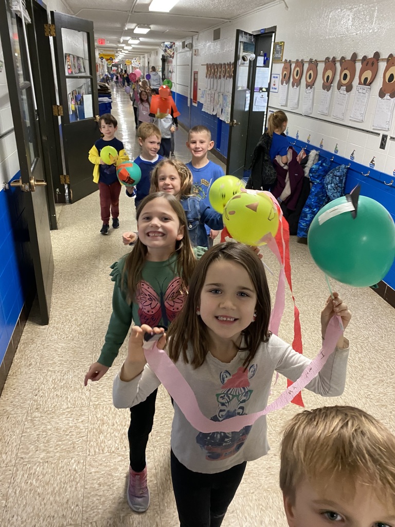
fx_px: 396
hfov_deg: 53.1
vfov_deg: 67.3
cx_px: 198
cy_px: 264
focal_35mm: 26
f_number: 1.8
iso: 320
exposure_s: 1/60
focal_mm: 4.25
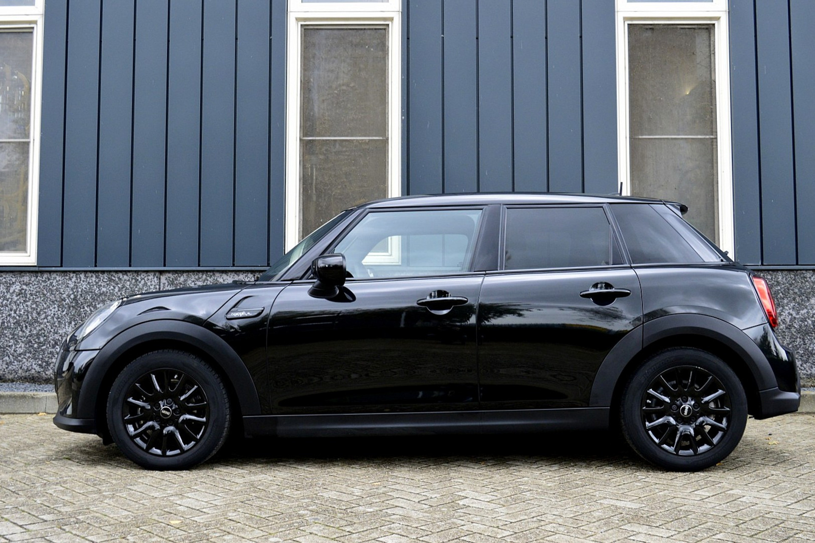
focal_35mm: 39
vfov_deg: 34.2
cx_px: 408
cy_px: 272
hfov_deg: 49.6
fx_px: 883
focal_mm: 26
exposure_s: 1/60
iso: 800
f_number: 5.6
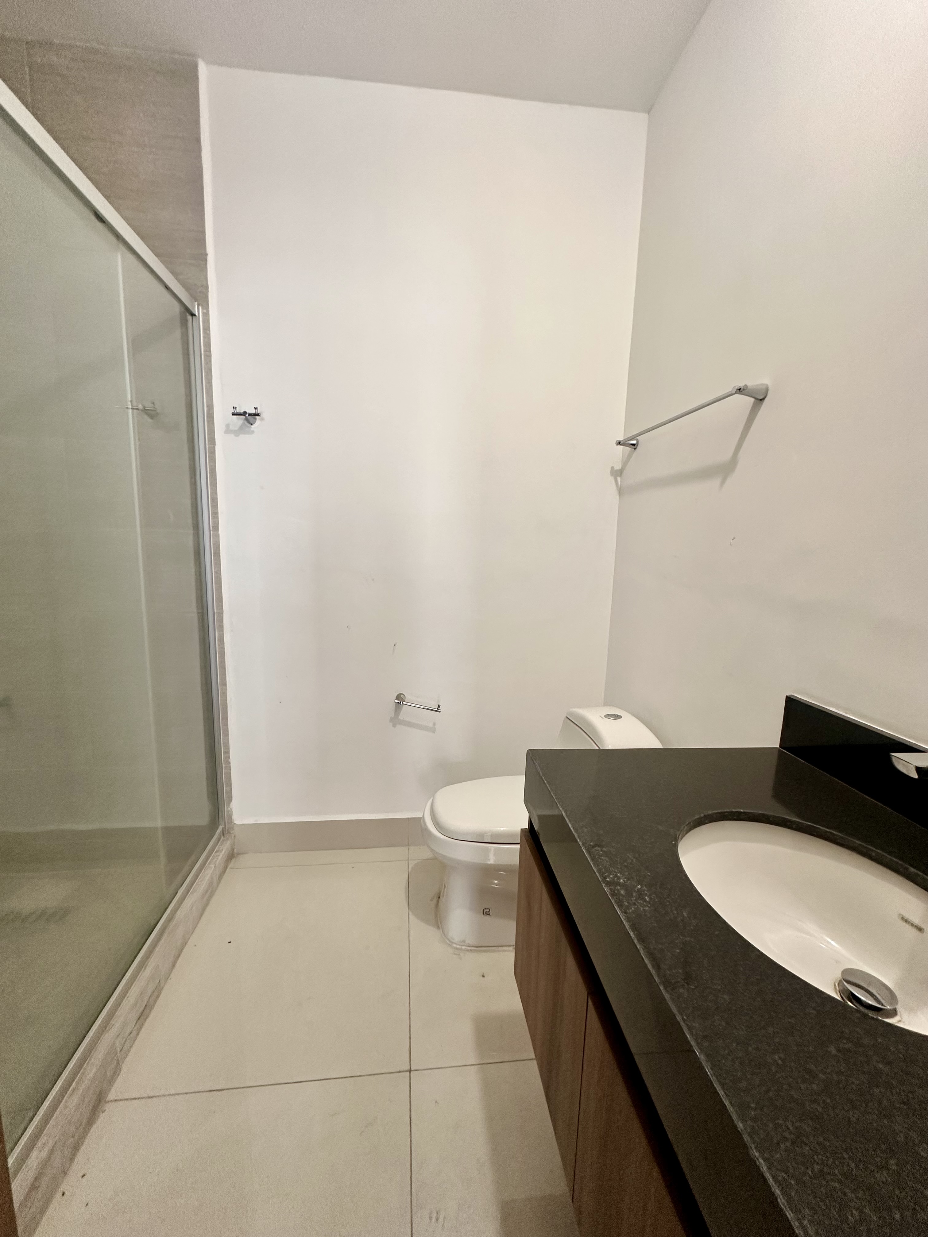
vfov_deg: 102.1
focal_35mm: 14
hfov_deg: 85.7
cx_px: 464
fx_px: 500
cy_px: 618
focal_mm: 2.22
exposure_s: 1/60
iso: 160
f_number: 2.2
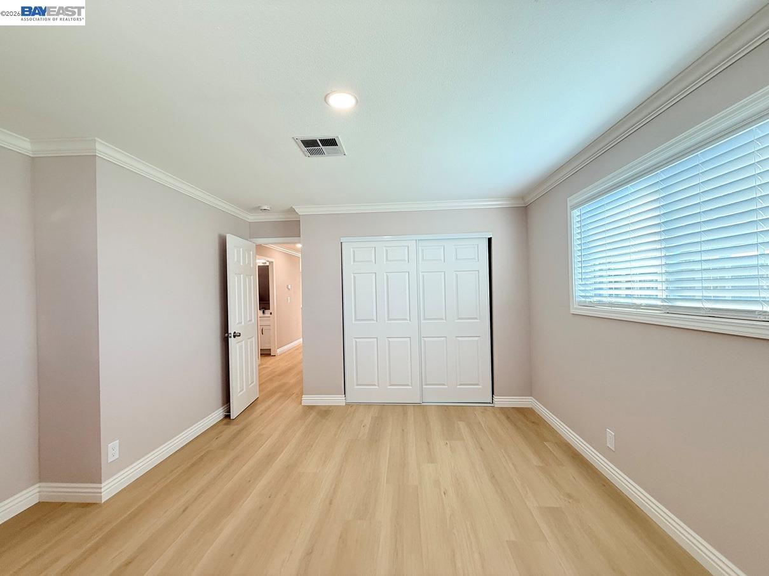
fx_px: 311
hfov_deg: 102.1
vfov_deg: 85.7
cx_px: 384
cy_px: 288
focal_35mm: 14
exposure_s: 1/99
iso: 100
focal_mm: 2.22
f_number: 2.2
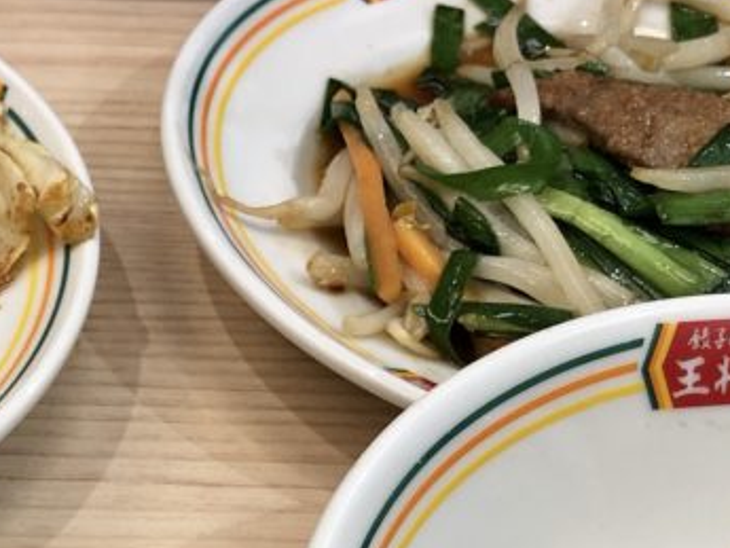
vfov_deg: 16.6
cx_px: 11
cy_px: 755
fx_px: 1751
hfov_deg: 22.7
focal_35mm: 83
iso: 25
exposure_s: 1/33
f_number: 1.8
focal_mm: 3.99
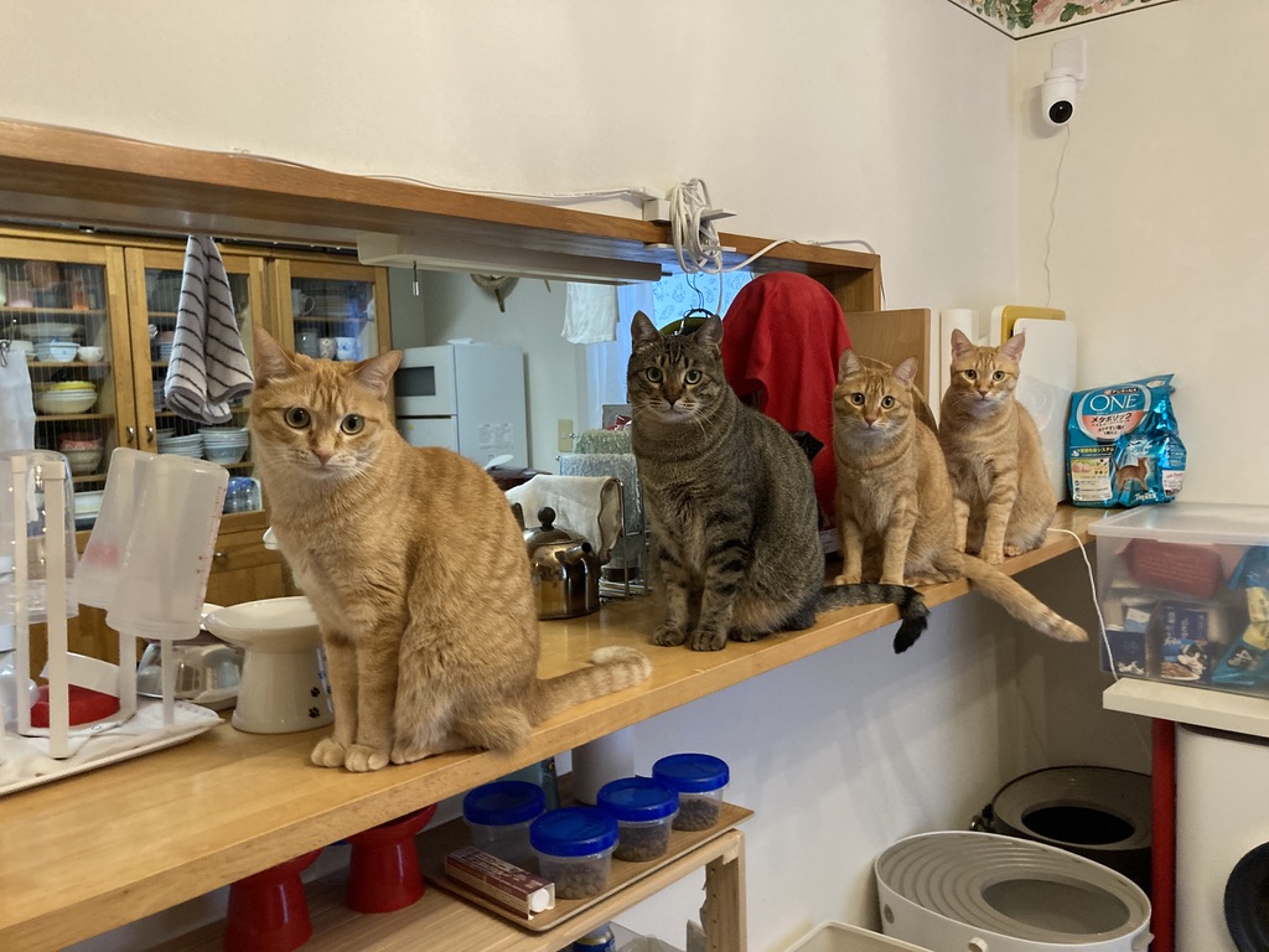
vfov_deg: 49.7
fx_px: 1026
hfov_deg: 63.4
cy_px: 476
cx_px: 634
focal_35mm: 28
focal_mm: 3.99
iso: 250
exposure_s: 1/60
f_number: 1.8
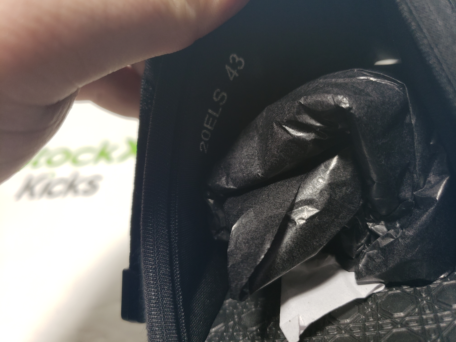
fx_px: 343
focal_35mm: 26
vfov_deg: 53.1
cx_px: 228
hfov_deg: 67.3
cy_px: 171
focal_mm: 4.3
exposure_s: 1/218
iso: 50
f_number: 1.5
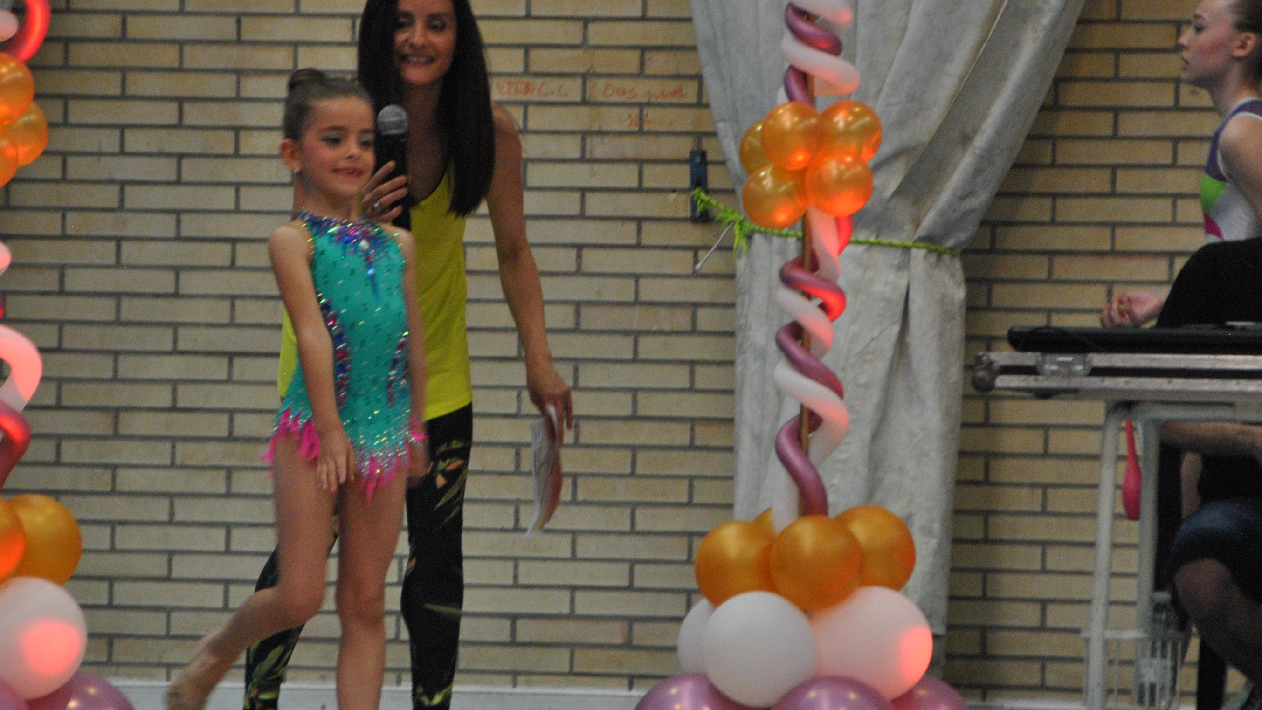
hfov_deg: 6.9
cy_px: 300
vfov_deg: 3.9
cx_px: 502
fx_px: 10541
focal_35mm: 315
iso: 800
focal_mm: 140
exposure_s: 1/160
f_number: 6
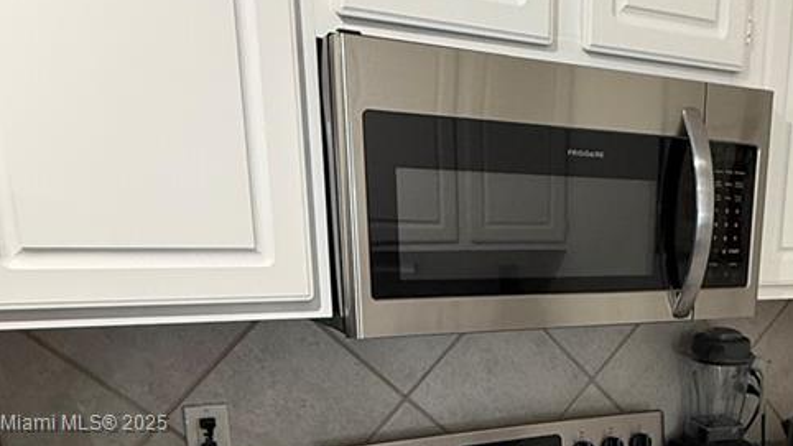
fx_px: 799
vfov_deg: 29.5
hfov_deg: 50.3
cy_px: 425
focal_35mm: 38
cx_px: 607
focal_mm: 2.22
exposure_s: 1/60
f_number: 2.2
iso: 500
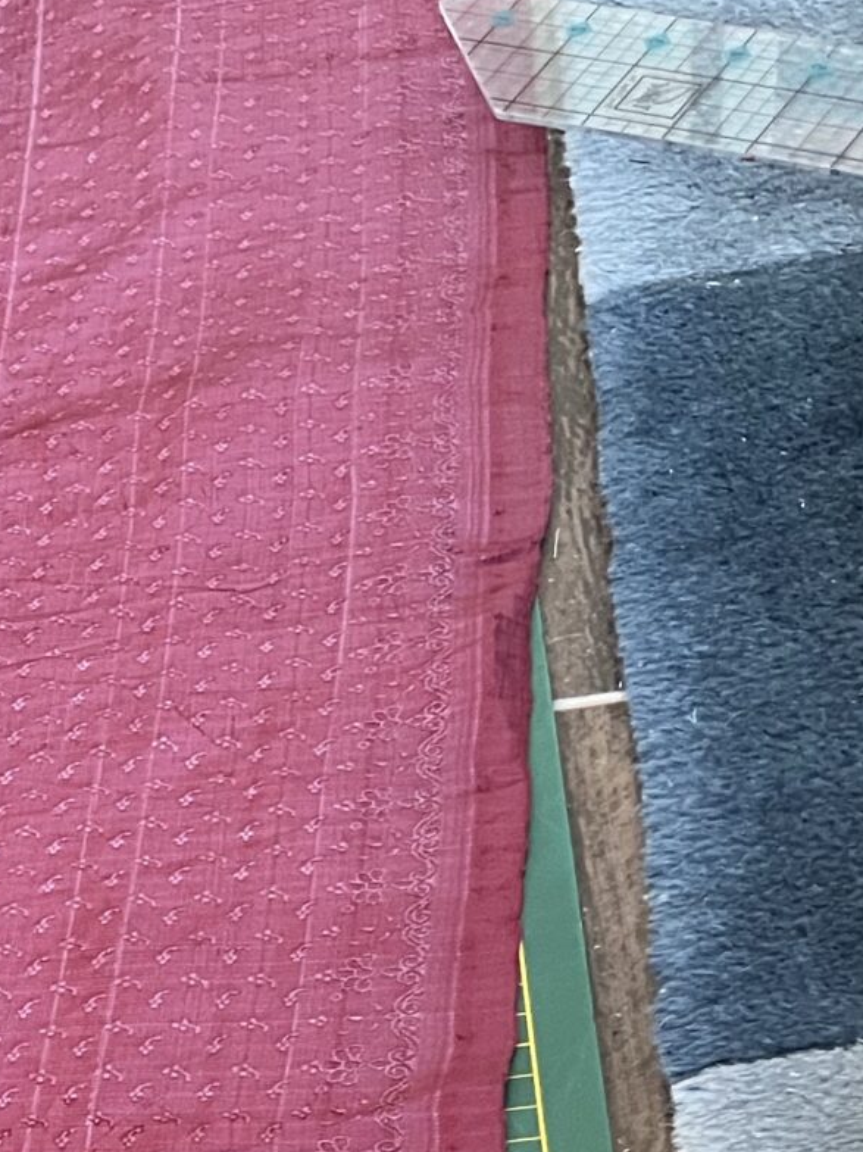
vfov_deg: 20.2
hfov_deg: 15.9
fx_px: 2826
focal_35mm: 85
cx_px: -440
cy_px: 1658
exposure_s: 1/40
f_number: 1.6
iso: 640
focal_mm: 5.1
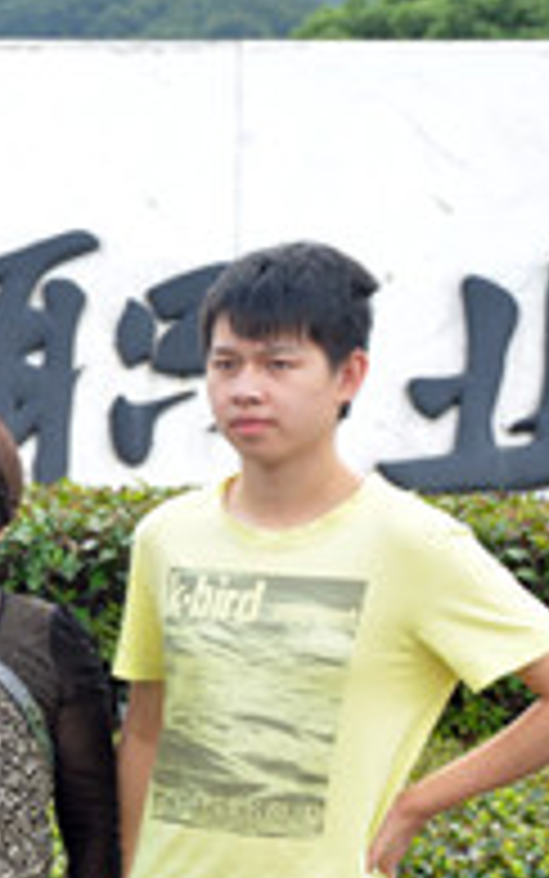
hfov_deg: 7.3
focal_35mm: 176
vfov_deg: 11.8
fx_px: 4218
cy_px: 682
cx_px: -360
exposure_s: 1/125
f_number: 5.6
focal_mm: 45
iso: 200
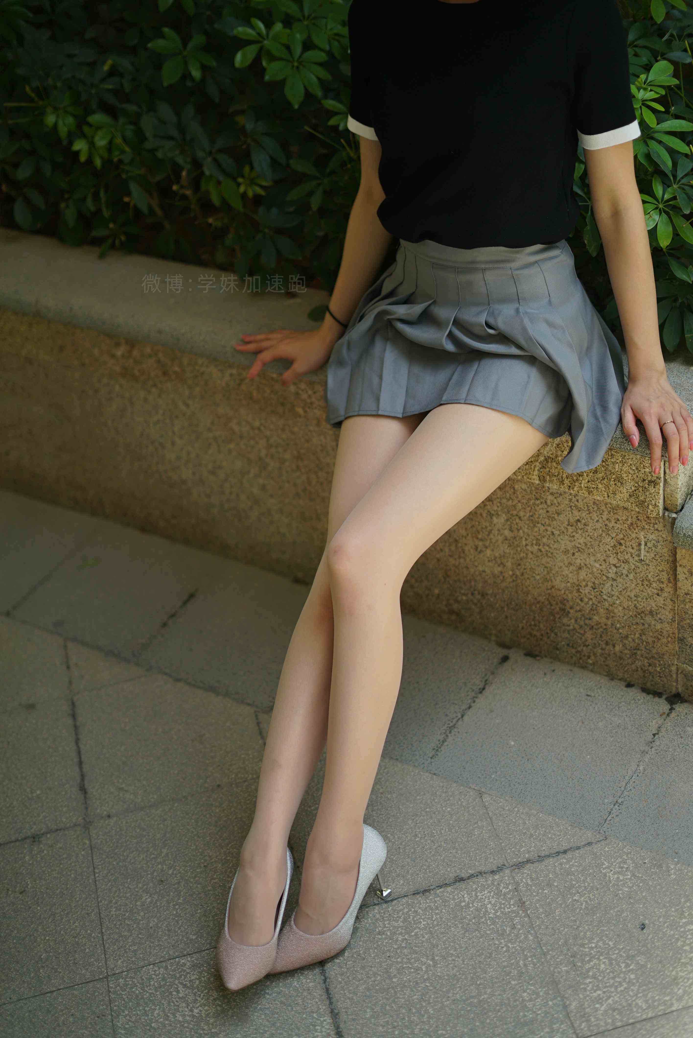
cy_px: 519
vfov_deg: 39.6
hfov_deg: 27.0
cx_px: 346
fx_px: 1442
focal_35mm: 50
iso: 200
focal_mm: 50
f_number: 1.8
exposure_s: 1/2000
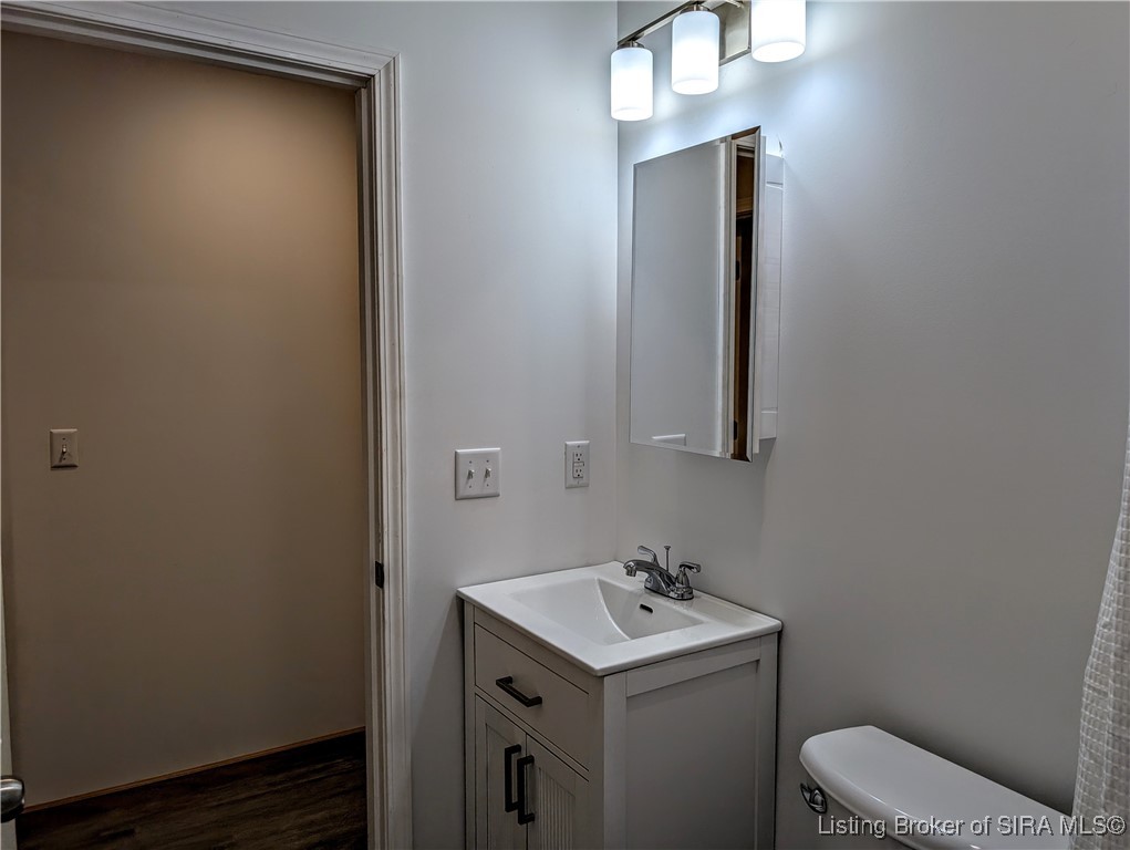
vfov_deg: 56.9
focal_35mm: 24
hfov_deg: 71.5
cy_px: 425
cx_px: 565
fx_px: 784
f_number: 1.68
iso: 19
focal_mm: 6.9
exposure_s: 1/169
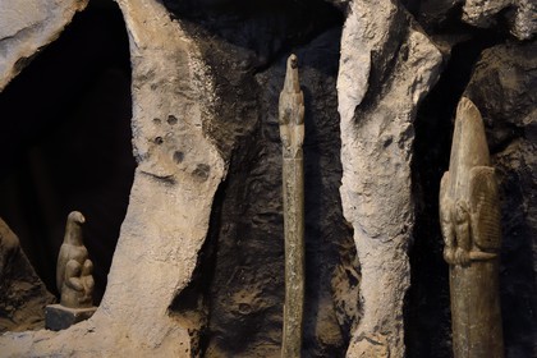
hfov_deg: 41.1
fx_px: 716
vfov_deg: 28.1
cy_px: 179
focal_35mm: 48
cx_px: 268
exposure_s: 1/50
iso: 6400
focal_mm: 48
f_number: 3.5
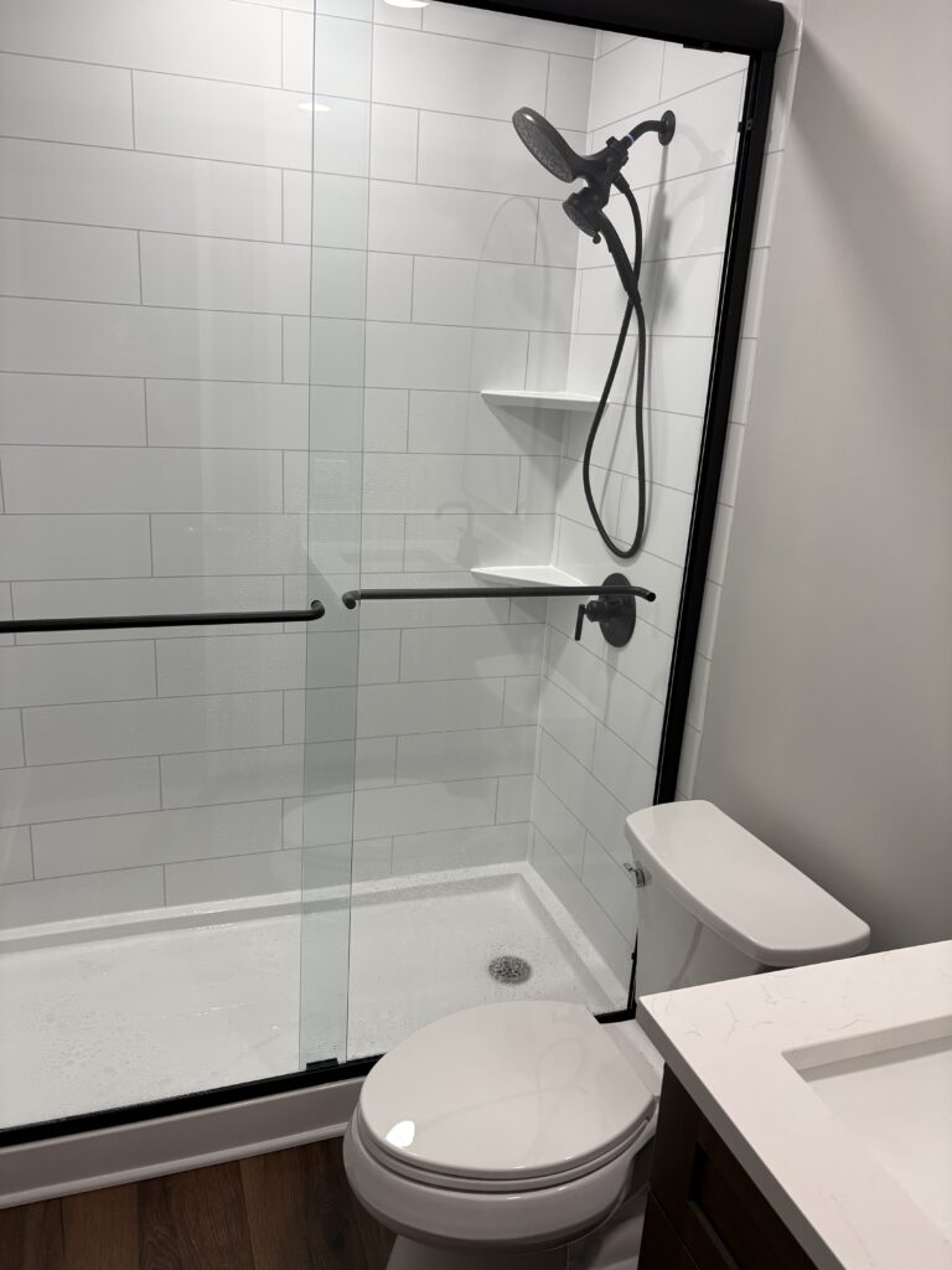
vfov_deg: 67.3
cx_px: 476
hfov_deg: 53.1
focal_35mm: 26
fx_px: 953
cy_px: 635
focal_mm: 5.96
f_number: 1.6
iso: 100
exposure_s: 1/120
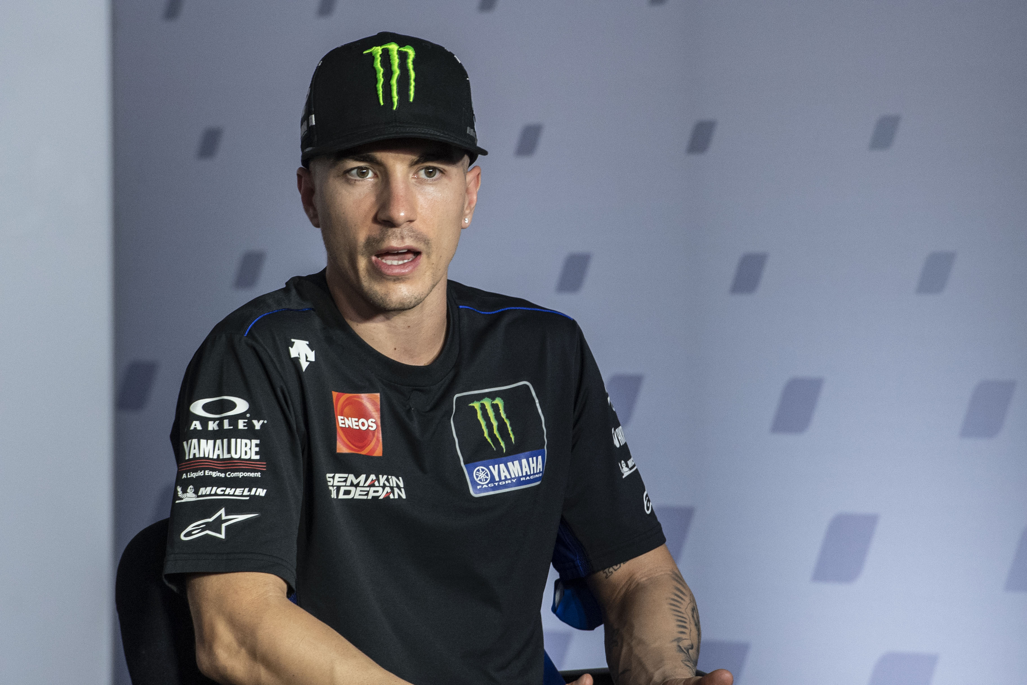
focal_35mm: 300
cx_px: 514
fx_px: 8558
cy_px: 342
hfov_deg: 6.9
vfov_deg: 4.6
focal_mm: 200
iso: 2500
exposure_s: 1/250
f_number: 7.1
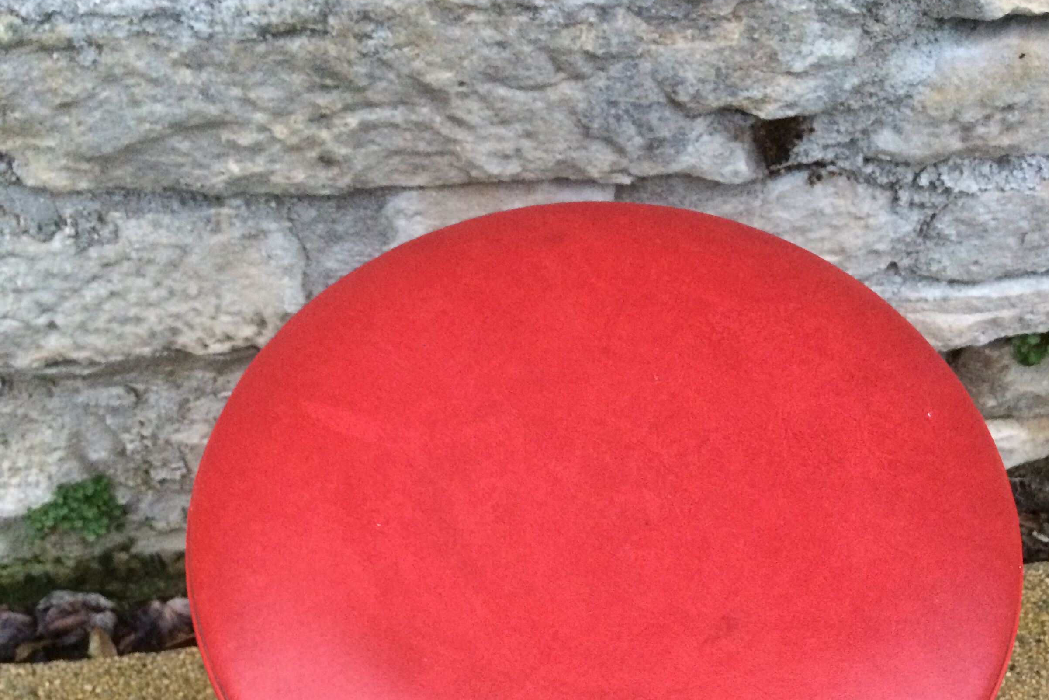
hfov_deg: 47.4
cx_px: 534
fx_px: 1195
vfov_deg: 30.7
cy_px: 672
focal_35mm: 41
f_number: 2.2
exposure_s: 1/20
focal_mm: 4.15
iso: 250
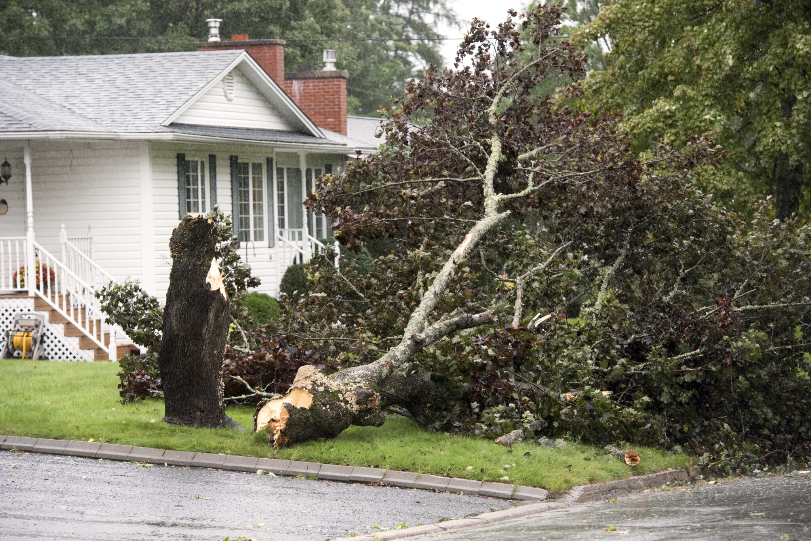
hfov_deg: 13.2
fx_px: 3493
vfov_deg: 8.9
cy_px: 270
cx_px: 406
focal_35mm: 155
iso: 1250
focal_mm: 155
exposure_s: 1/500
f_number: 5.6
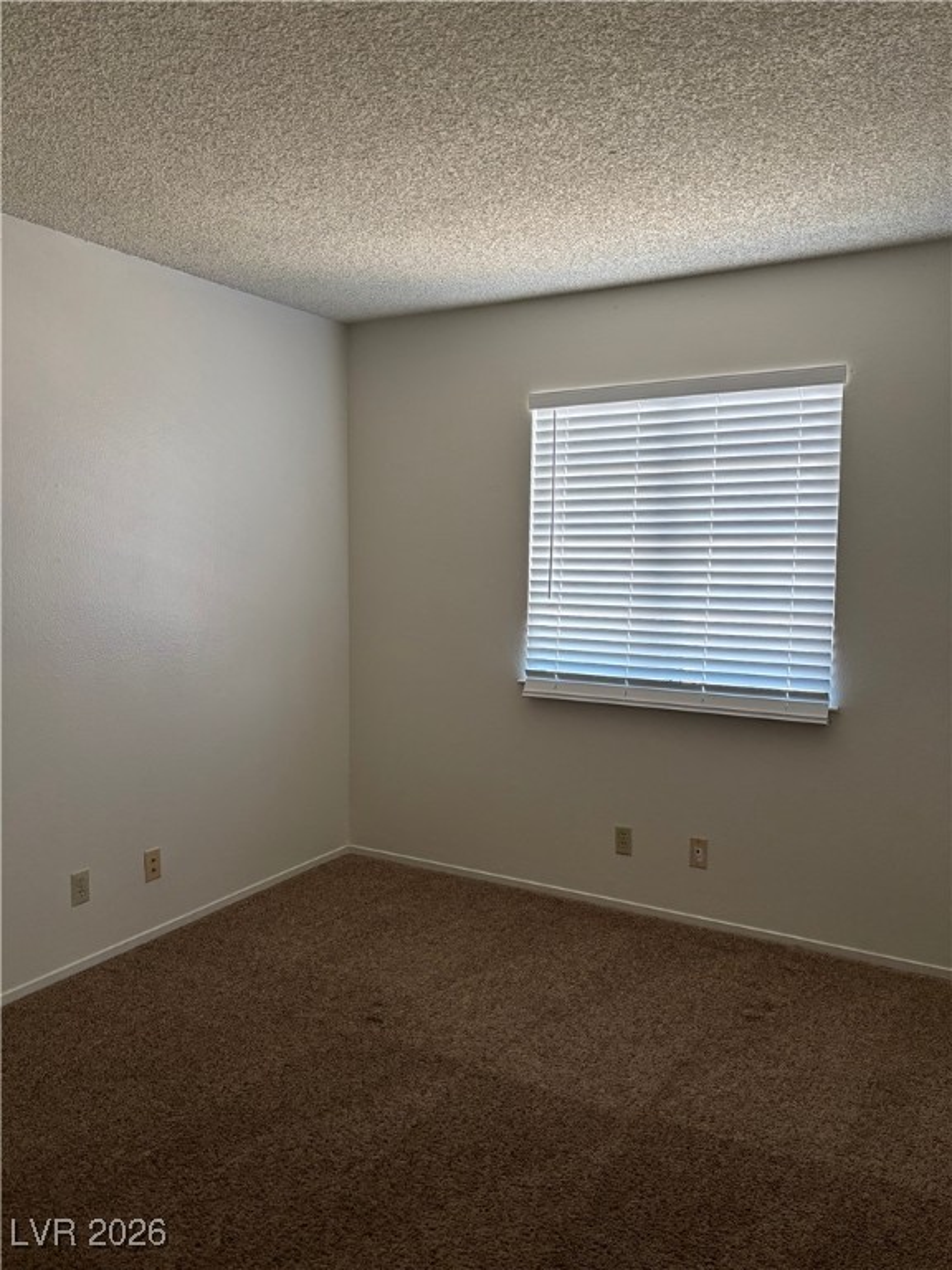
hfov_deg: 53.1
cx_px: 476
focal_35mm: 26
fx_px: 953
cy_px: 635
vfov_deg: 67.3
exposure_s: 1/60
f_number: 1.6
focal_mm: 5.96
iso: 250
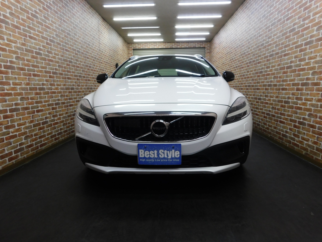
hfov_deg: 73.9
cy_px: 121
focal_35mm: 23
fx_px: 214
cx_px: 161
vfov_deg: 58.9
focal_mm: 4
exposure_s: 1/30
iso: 125
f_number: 3
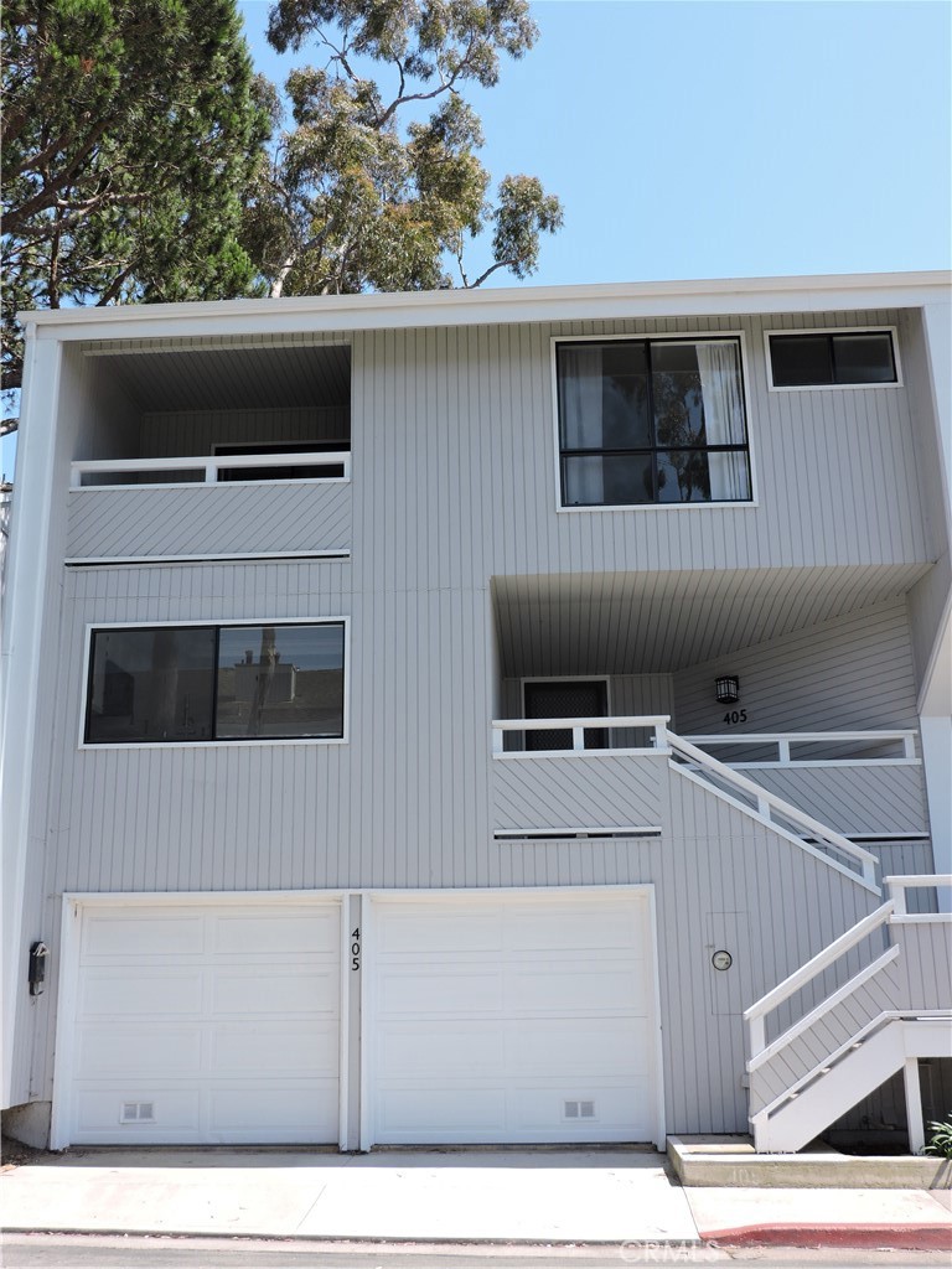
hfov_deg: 40.7
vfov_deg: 52.6
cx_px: 476
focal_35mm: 35
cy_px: 634
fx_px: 1283
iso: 100
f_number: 3.3
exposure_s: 1/640
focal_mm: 6.2
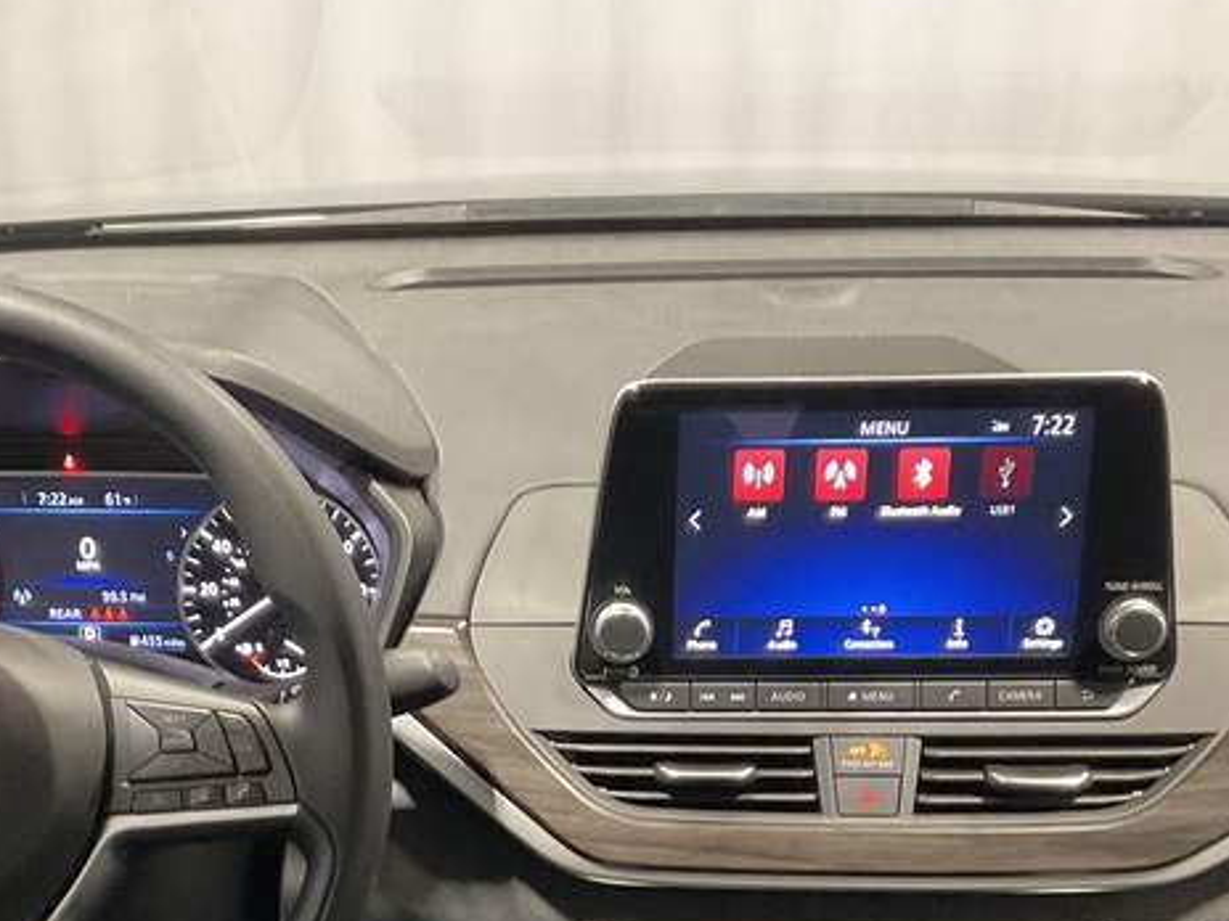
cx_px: 445
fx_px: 2130
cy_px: 918
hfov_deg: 32.0
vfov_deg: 23.4
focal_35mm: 60
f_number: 1.8
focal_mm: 3
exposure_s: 1/30
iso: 250
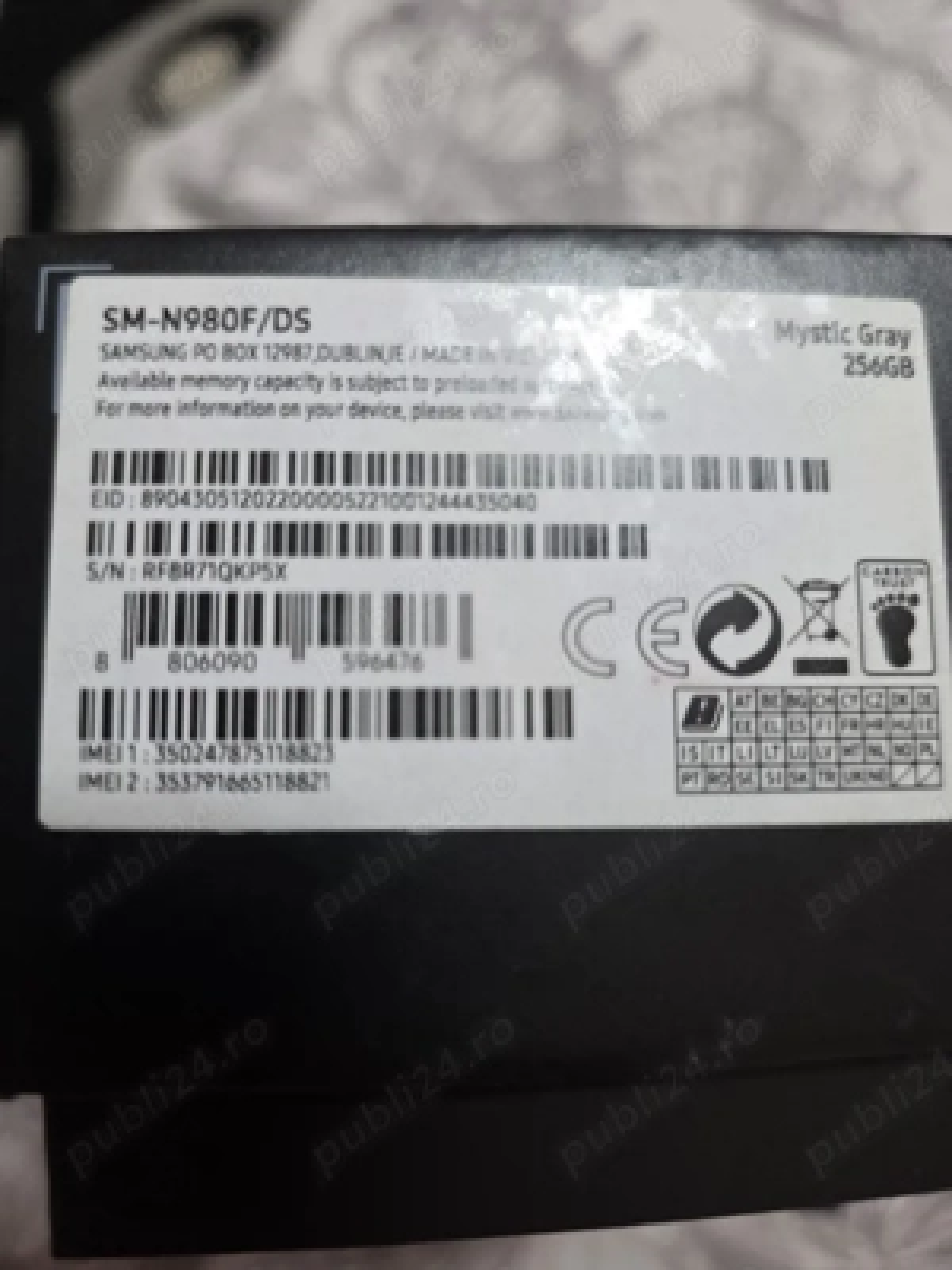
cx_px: 476
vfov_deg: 73.9
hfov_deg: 58.9
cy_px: 635
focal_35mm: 23
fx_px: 843
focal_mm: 6.3
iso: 320
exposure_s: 1/51
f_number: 1.7
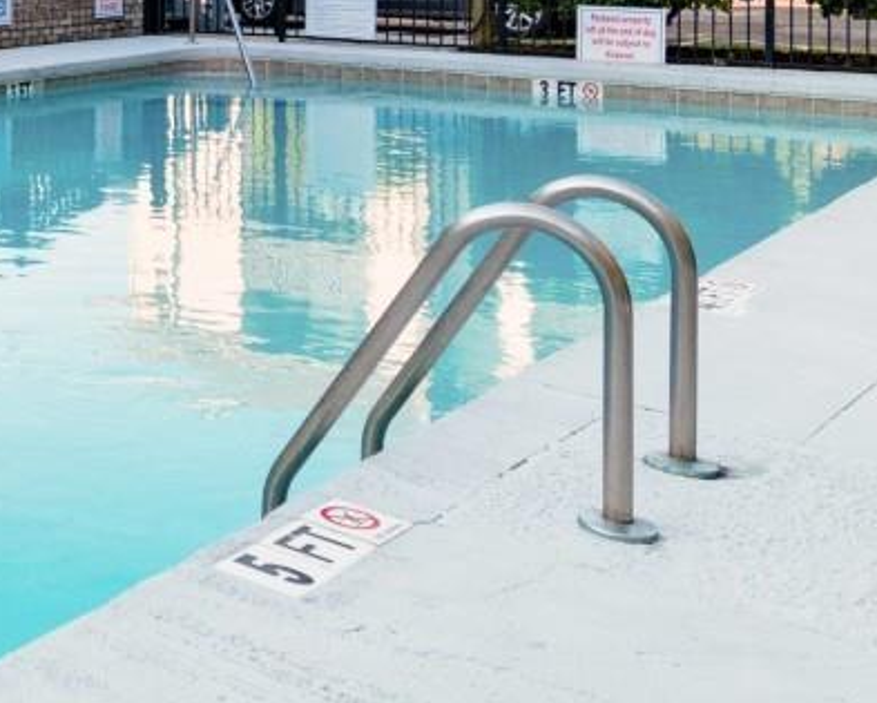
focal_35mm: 58
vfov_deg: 24.0
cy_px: -125
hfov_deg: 27.0
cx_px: -279
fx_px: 1507
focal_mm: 10
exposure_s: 1/80
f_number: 4.5
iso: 100
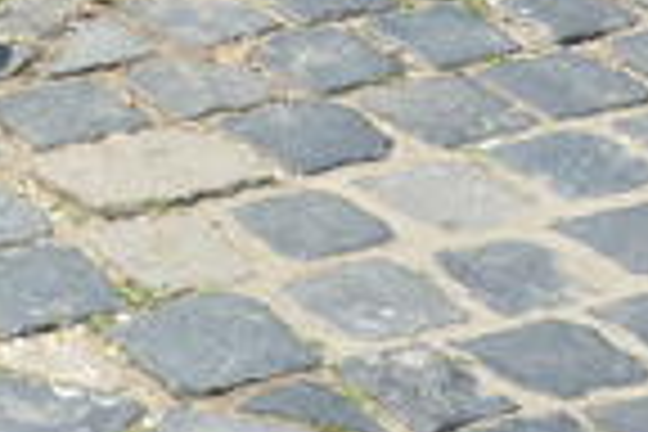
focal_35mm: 153
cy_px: -504
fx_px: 2754
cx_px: -594
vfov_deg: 8.4
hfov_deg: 12.1
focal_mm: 5.5
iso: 80
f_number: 2.8
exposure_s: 1/640
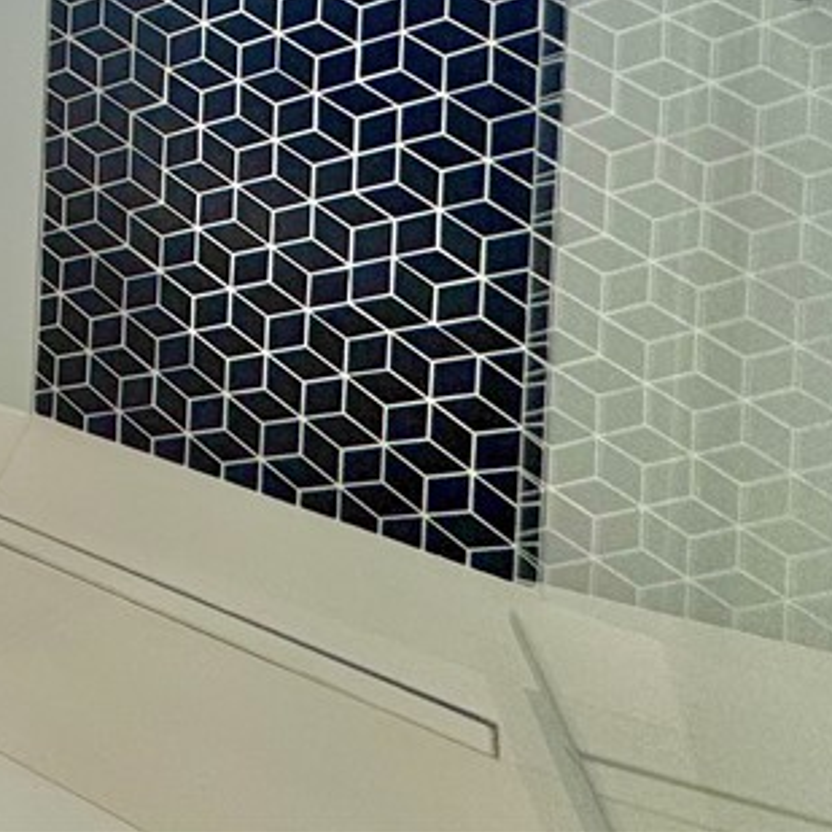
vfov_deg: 32.6
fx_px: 1115
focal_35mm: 41
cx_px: -530
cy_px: -199
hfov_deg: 25.3
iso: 125
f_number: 2.2
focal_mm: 2.22
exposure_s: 1/120
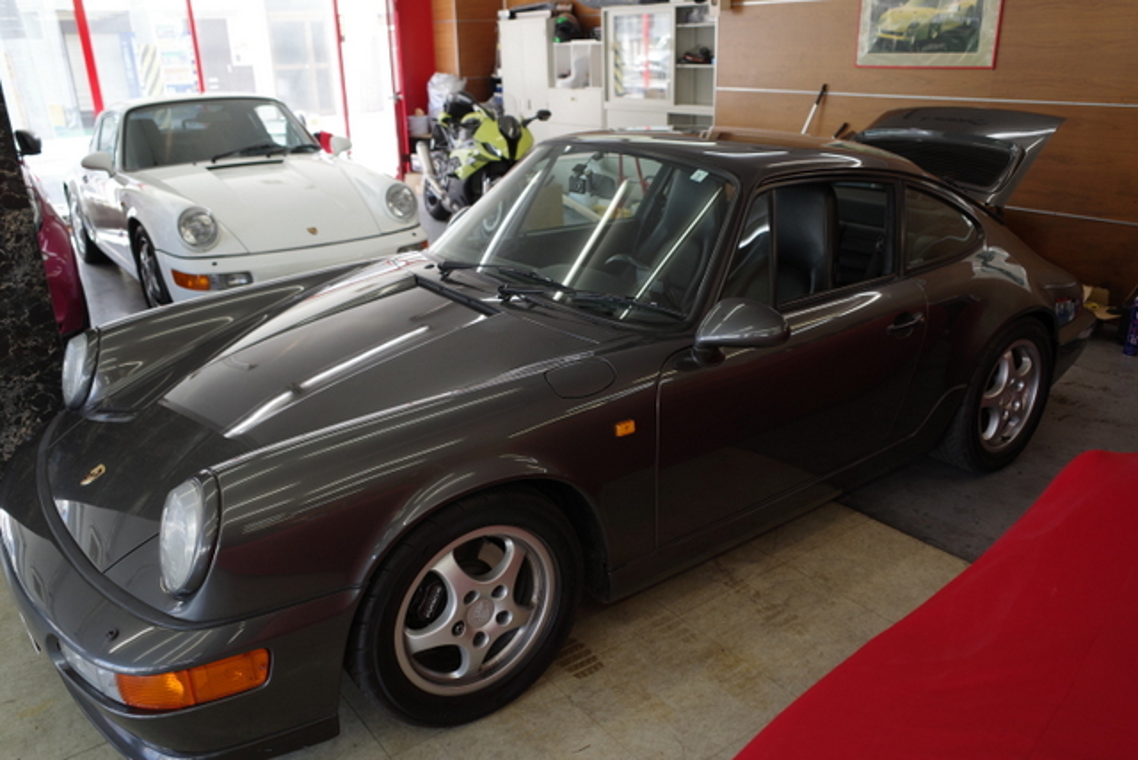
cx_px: 569
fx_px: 885
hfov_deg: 65.5
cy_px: 380
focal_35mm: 28
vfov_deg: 46.4
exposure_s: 1/100
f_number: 2.8
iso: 200
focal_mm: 18.3
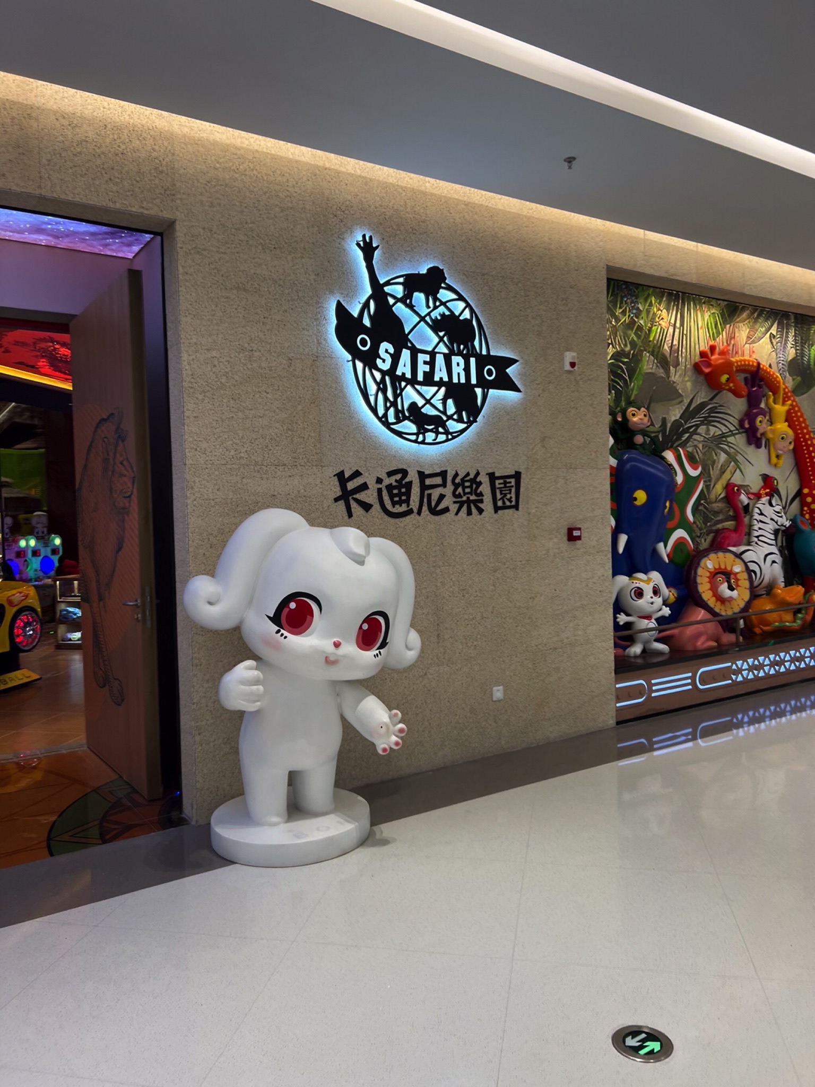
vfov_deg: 67.3
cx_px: 408
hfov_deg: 53.1
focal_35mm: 26
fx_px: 816
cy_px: 544
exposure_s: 1/100
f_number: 1.5
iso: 32
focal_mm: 5.7
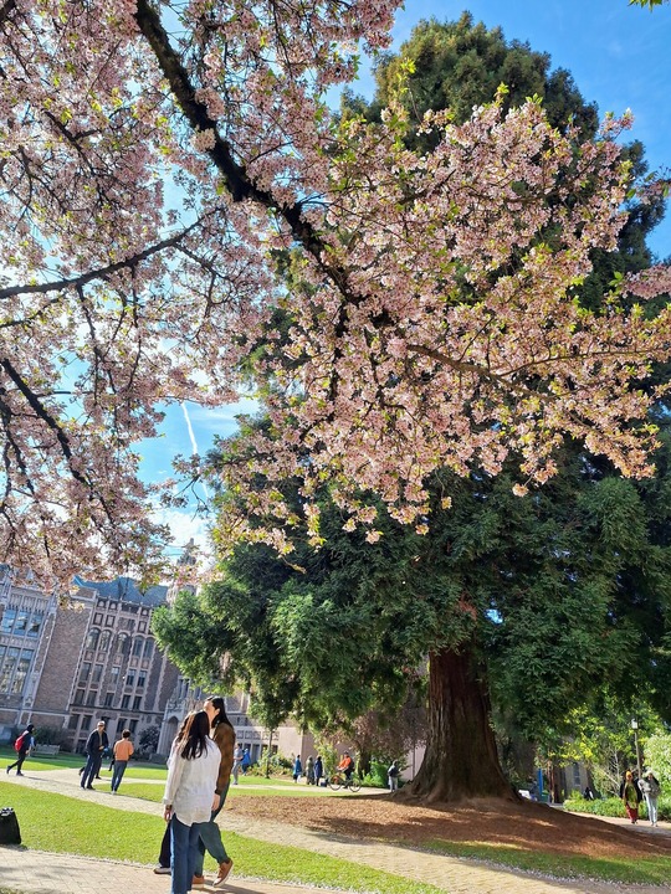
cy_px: 447
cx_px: 336
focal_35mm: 23
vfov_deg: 73.9
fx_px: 594
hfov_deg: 58.9
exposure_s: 1/1164
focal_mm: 5.54
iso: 40
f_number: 1.8
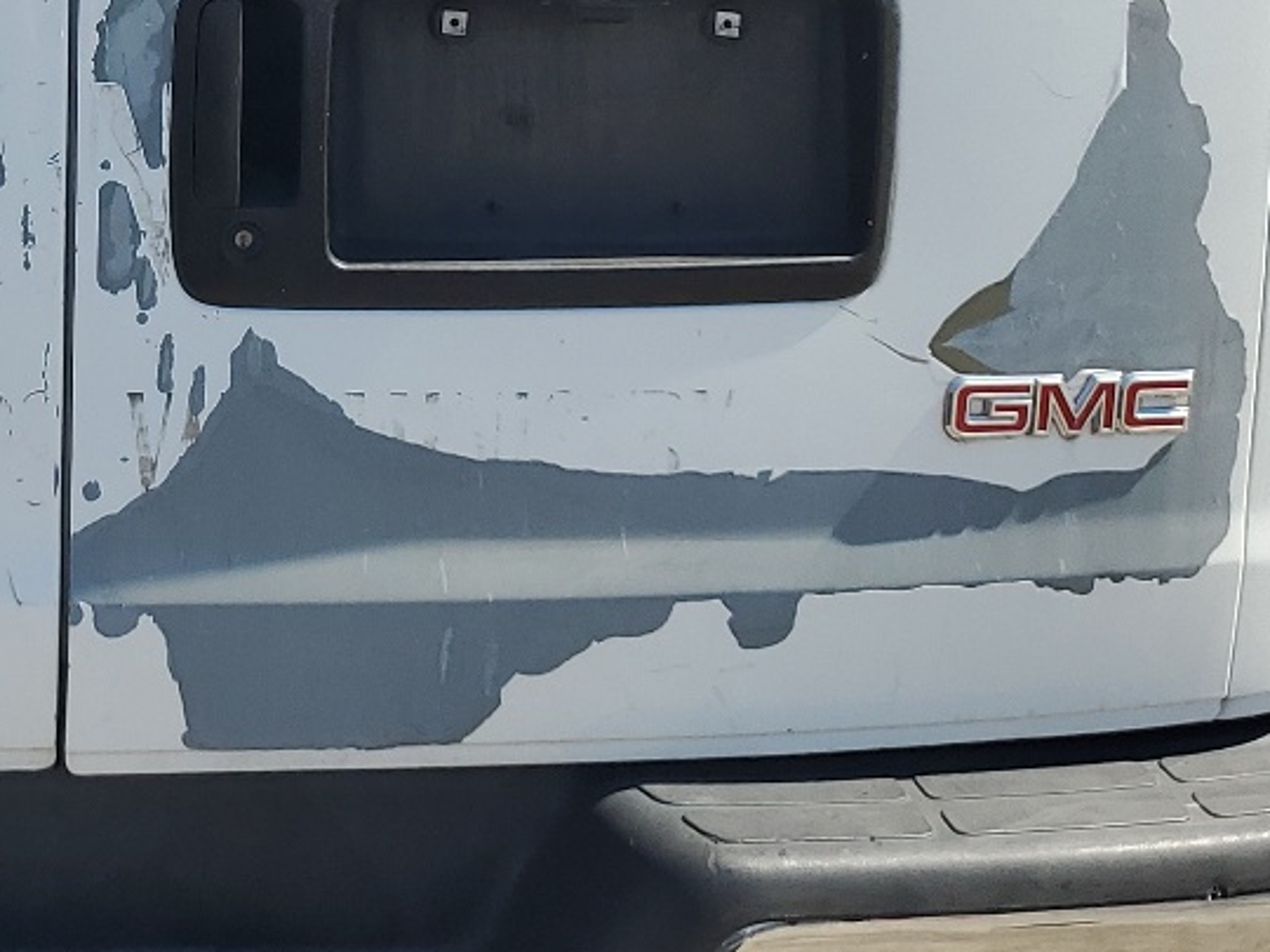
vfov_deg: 18.4
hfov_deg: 24.2
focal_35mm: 77
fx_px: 2825
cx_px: 5
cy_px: -103
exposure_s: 1/2000
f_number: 1.5
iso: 50
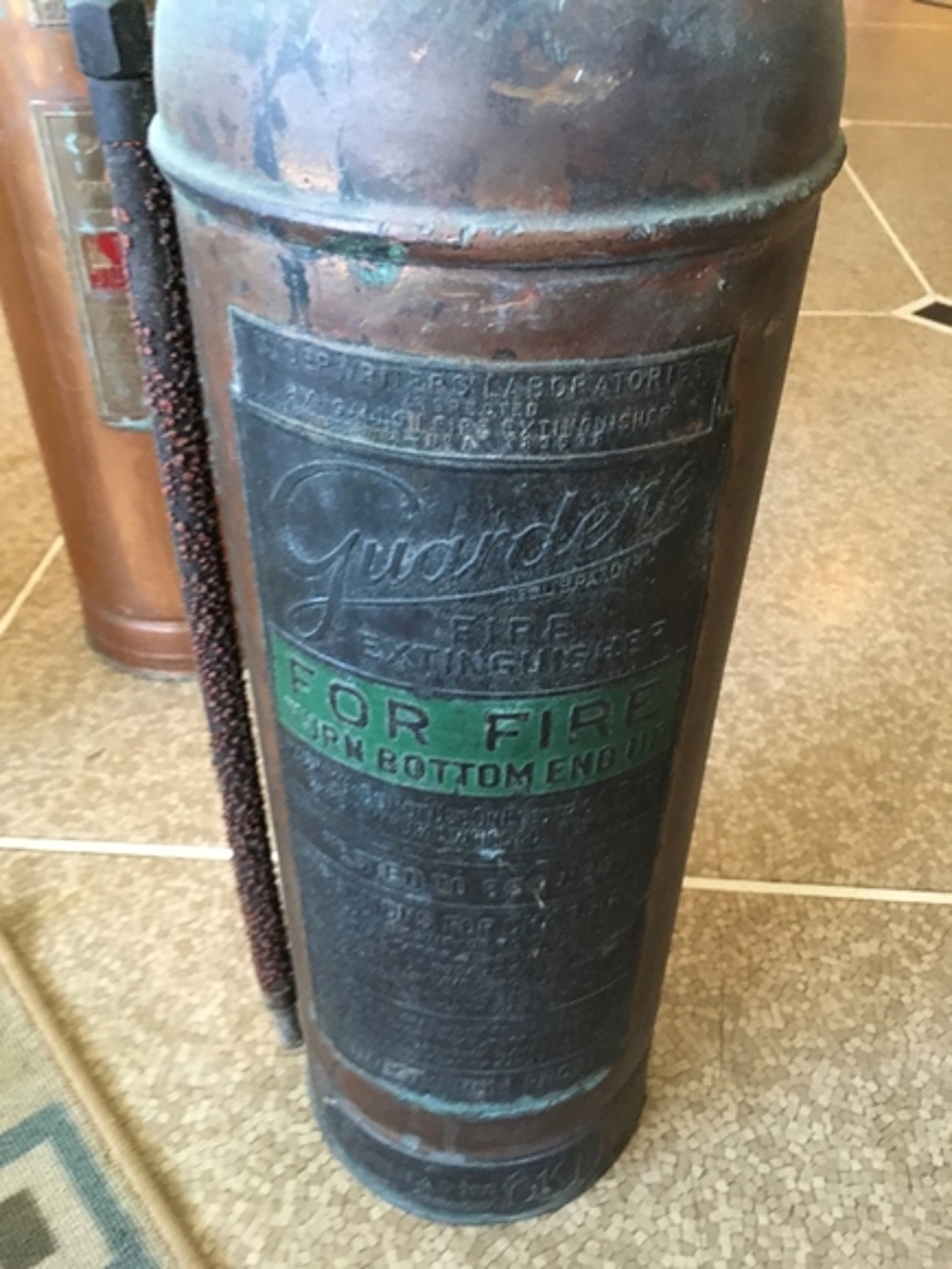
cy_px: 634
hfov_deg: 48.2
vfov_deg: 61.7
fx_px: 1063
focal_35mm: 29
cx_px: 476
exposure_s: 1/15
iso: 250
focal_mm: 4.15
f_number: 2.2
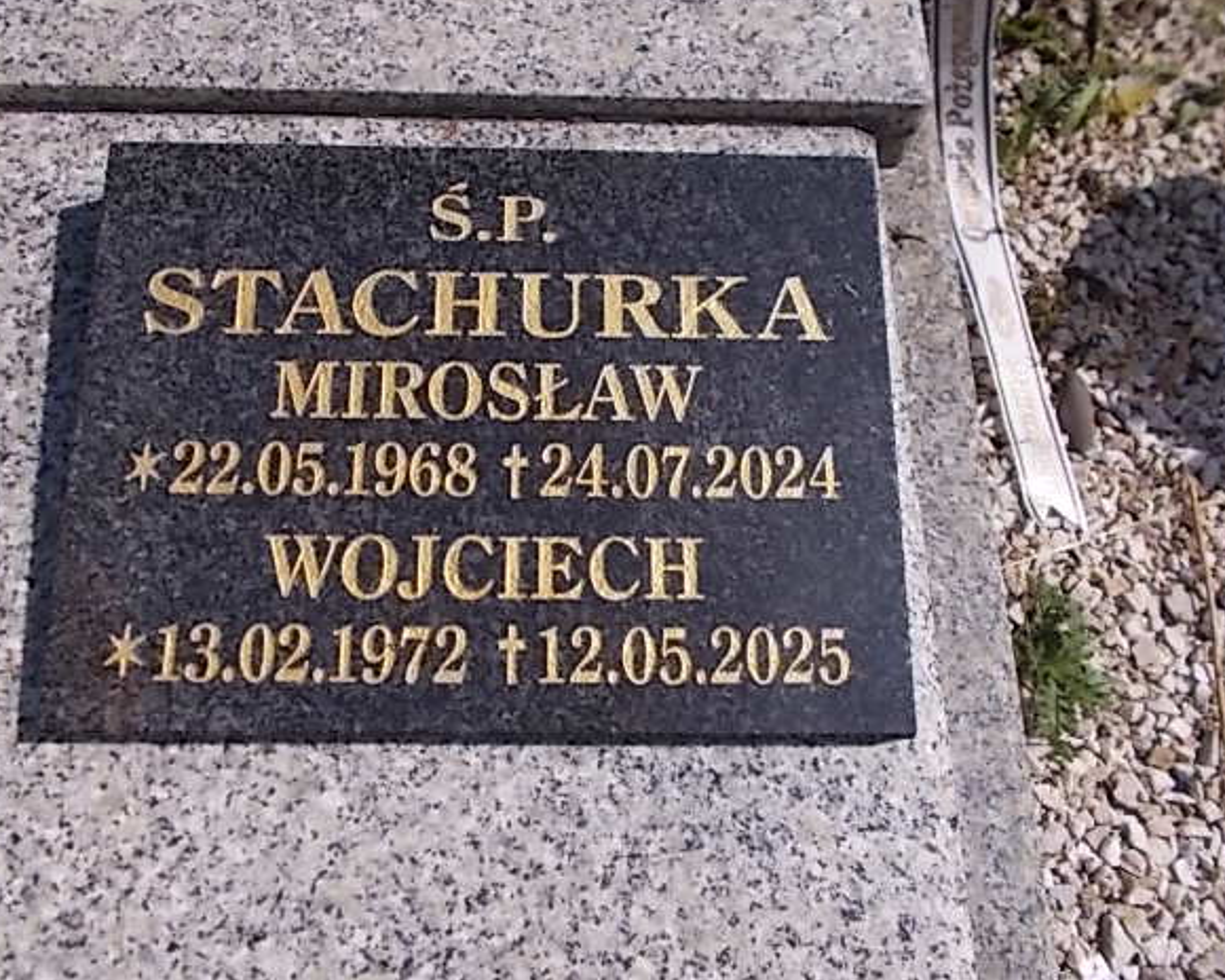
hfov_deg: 62.2
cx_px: 581
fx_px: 1015
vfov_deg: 51.5
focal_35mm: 28
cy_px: 477
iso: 80
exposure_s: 1/250
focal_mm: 4.6
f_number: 8
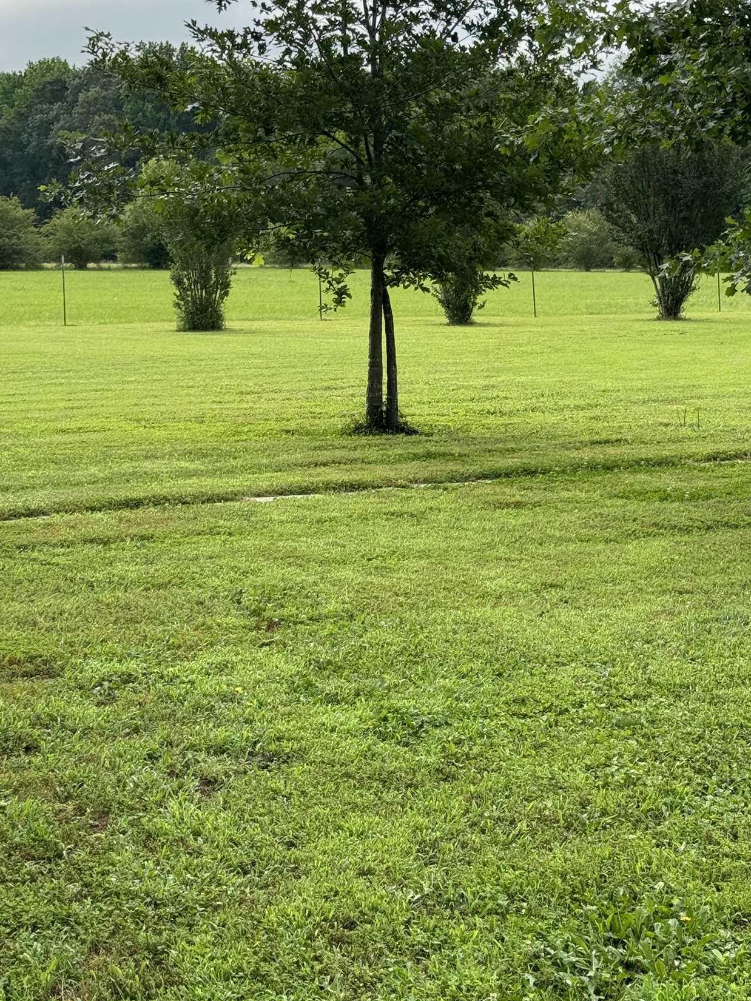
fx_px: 1938
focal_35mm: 67
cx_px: 405
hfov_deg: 21.9
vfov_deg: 28.9
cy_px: 369
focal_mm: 6.76
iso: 64
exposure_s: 1/1215
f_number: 1.78
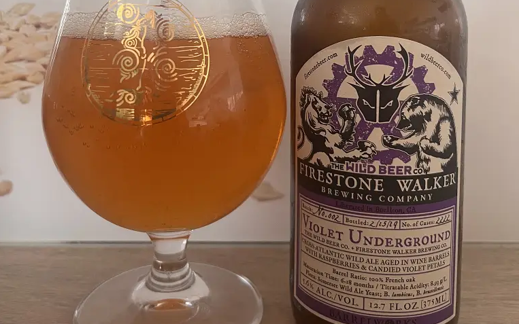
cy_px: 49
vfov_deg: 33.1
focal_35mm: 37
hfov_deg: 52.7
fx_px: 523
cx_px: 259
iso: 160
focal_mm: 5.1
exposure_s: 1/60
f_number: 1.6
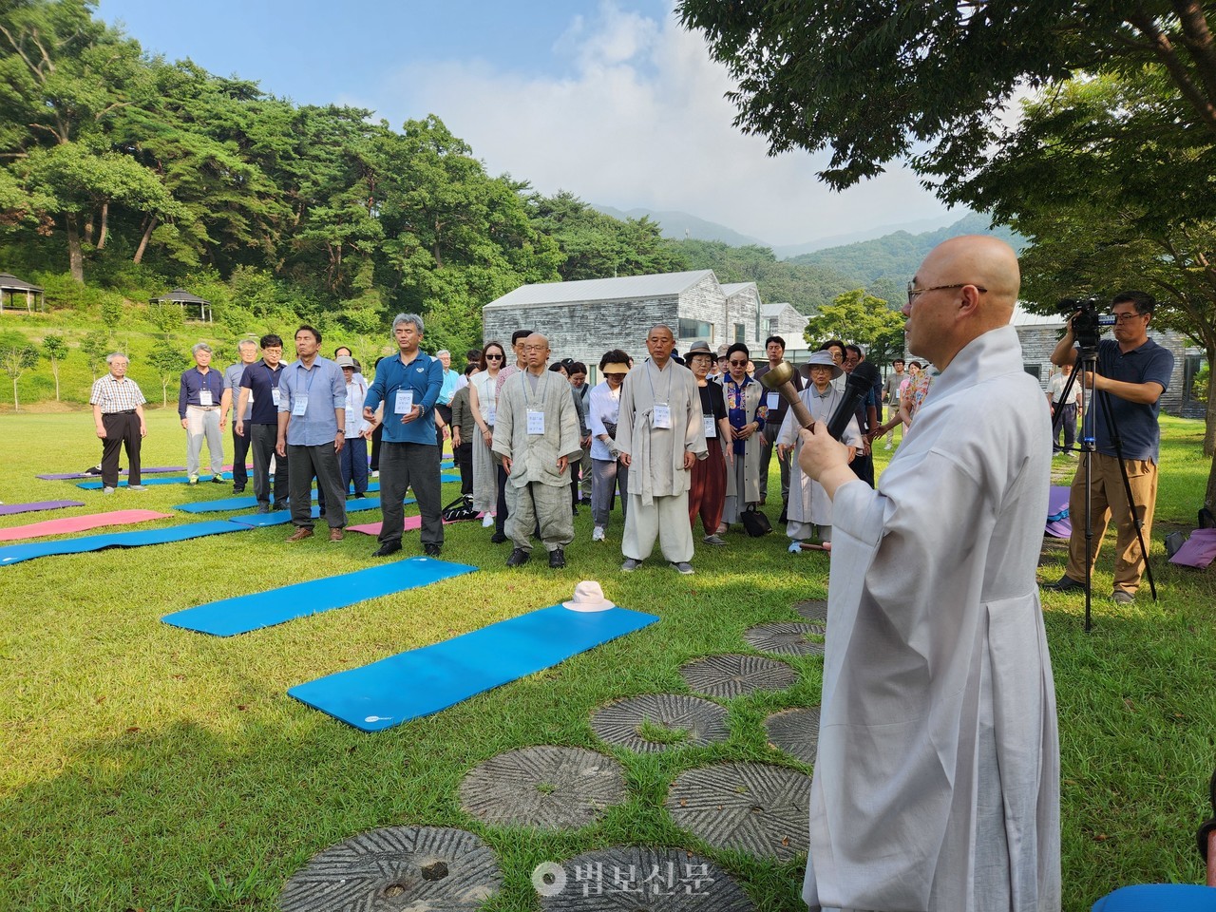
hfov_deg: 73.9
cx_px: 608
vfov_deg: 58.9
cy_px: 456
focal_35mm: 23
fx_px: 808
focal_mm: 5.4
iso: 20
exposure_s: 1/601
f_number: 1.8
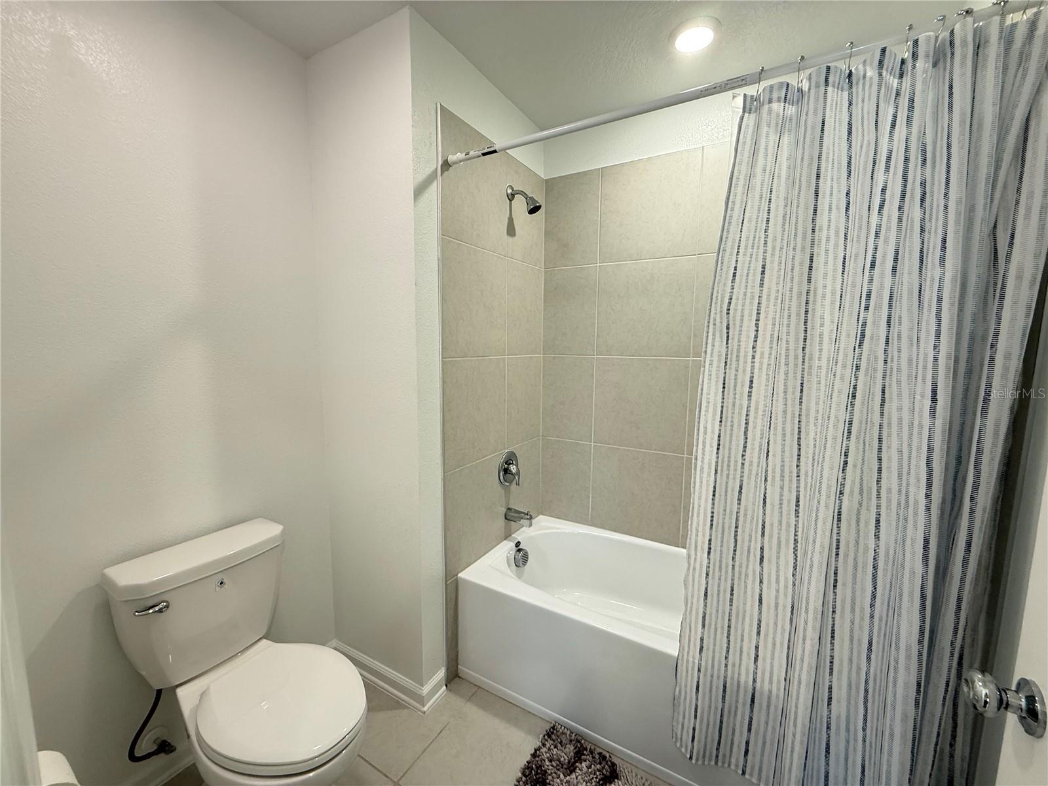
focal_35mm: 14
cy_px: 393
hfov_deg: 102.1
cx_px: 524
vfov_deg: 85.7
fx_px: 424
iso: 200
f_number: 2.2
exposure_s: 1/60
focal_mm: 2.22
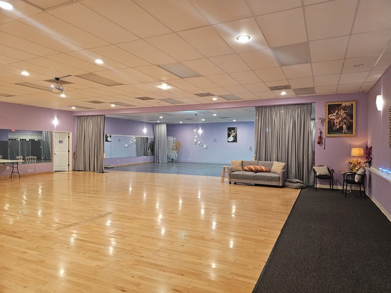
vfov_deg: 58.9
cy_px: 146
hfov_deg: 73.9
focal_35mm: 23
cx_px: 196
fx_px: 260
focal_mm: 6.3
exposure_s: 1/120
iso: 800
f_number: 1.7
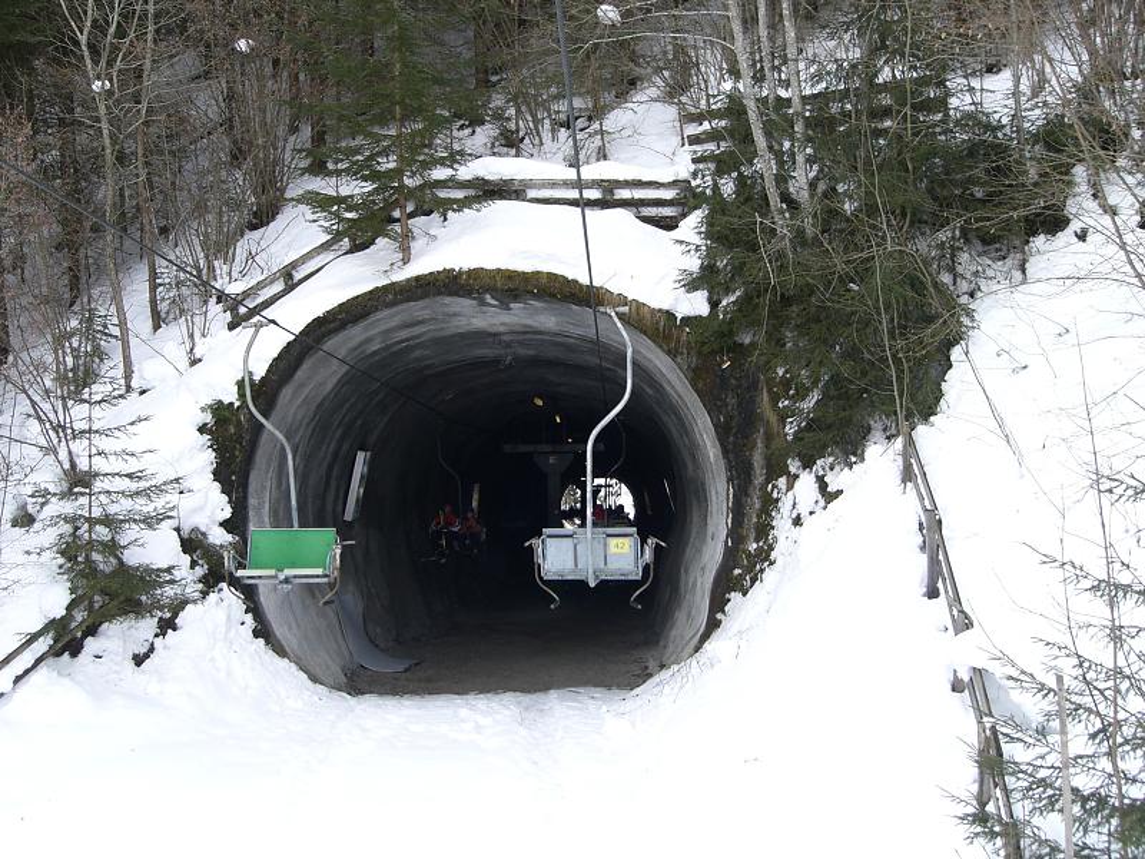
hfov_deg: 49.0
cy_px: 430
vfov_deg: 37.7
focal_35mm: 38
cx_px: 572
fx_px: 1257
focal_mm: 6.3
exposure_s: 1/320
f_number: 3.1
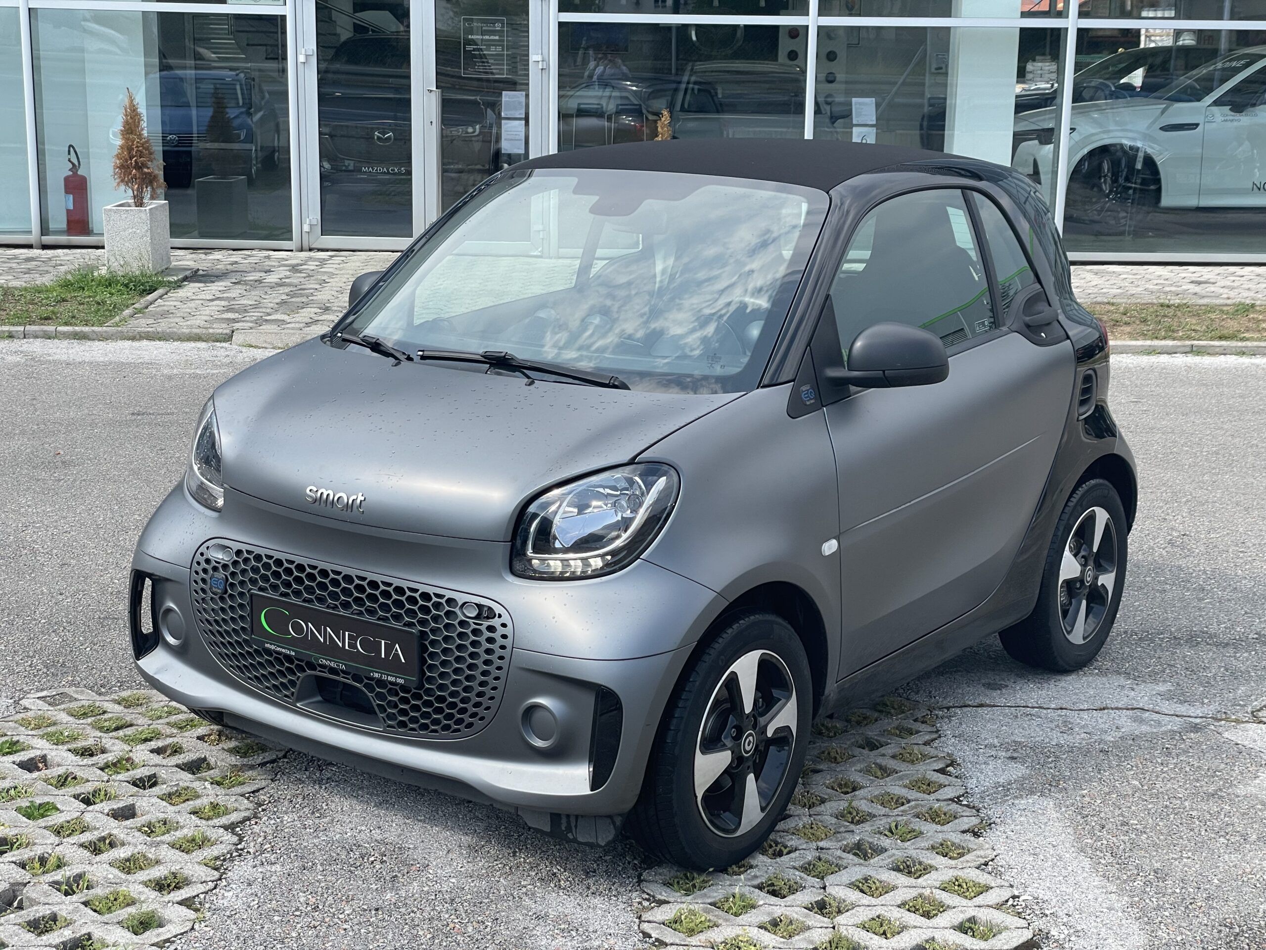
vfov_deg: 28.0
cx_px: 633
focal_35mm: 52
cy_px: 475
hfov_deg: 36.8
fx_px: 1902
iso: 25
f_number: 2
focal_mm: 6
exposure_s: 1/813
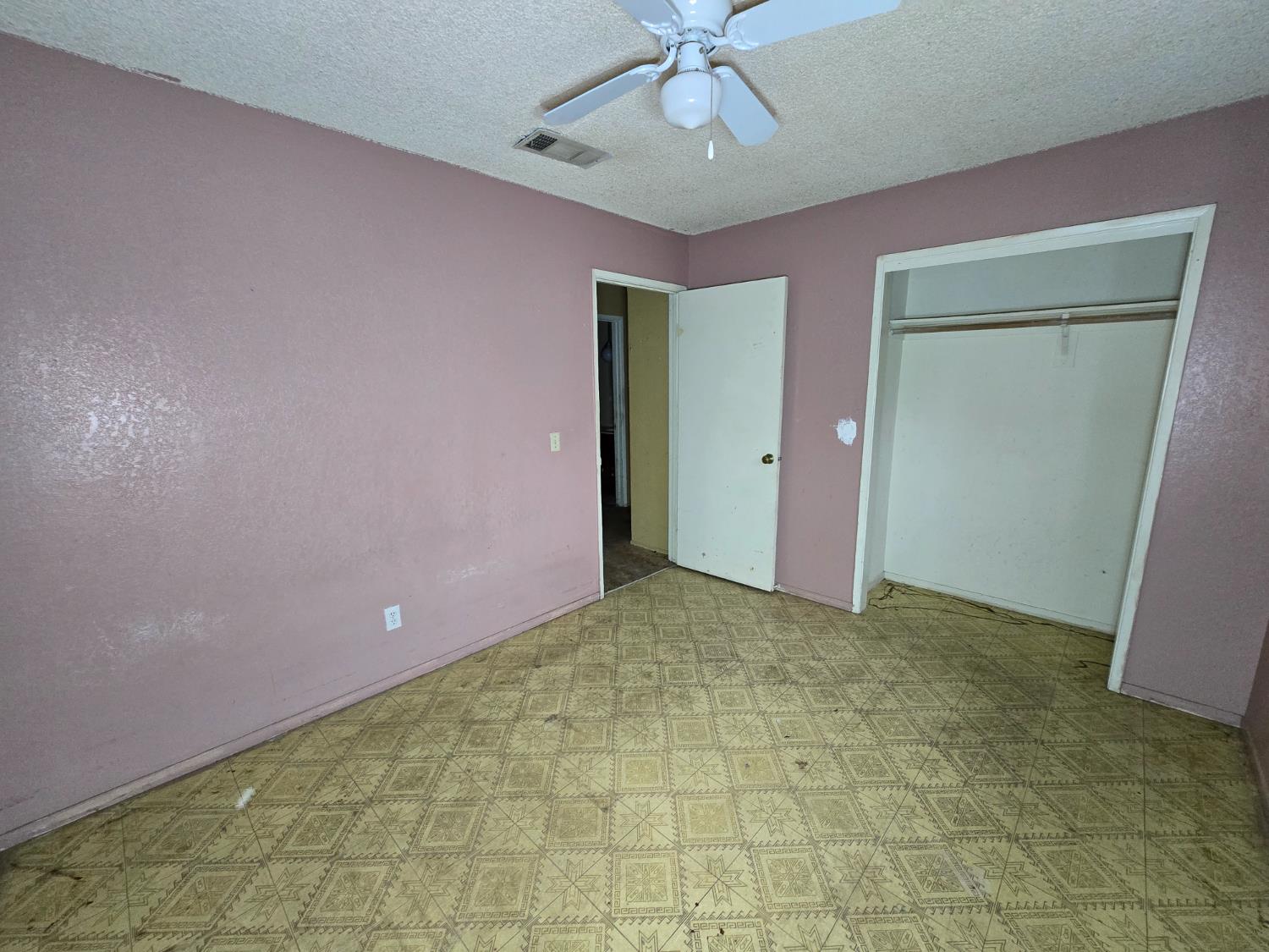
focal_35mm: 13
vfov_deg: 89.9
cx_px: 634
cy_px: 476
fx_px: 477
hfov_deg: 106.2
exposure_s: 1/57.3
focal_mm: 2.2
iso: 500
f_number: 2.2
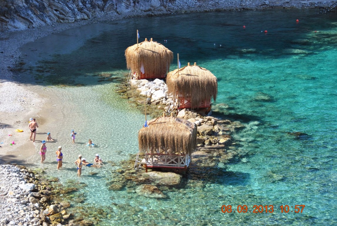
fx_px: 984
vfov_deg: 13.1
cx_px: 168
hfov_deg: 19.4
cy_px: 113
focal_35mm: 105
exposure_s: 1/500
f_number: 5.6
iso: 200
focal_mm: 70
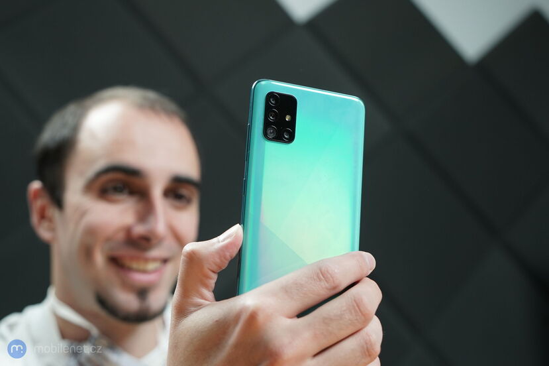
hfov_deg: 49.6
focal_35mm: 39
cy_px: 183
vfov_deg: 34.2
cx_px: 274
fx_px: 594
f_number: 4
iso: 800
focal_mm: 39
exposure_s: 1/125
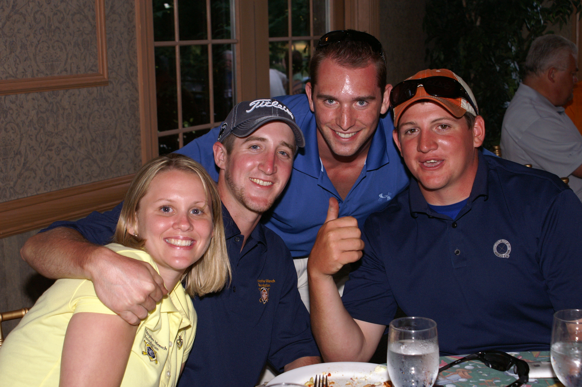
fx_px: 969
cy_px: 194
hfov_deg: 33.4
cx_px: 291
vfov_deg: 22.6
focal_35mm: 60
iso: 400
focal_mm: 40
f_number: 5.6
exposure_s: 1/80
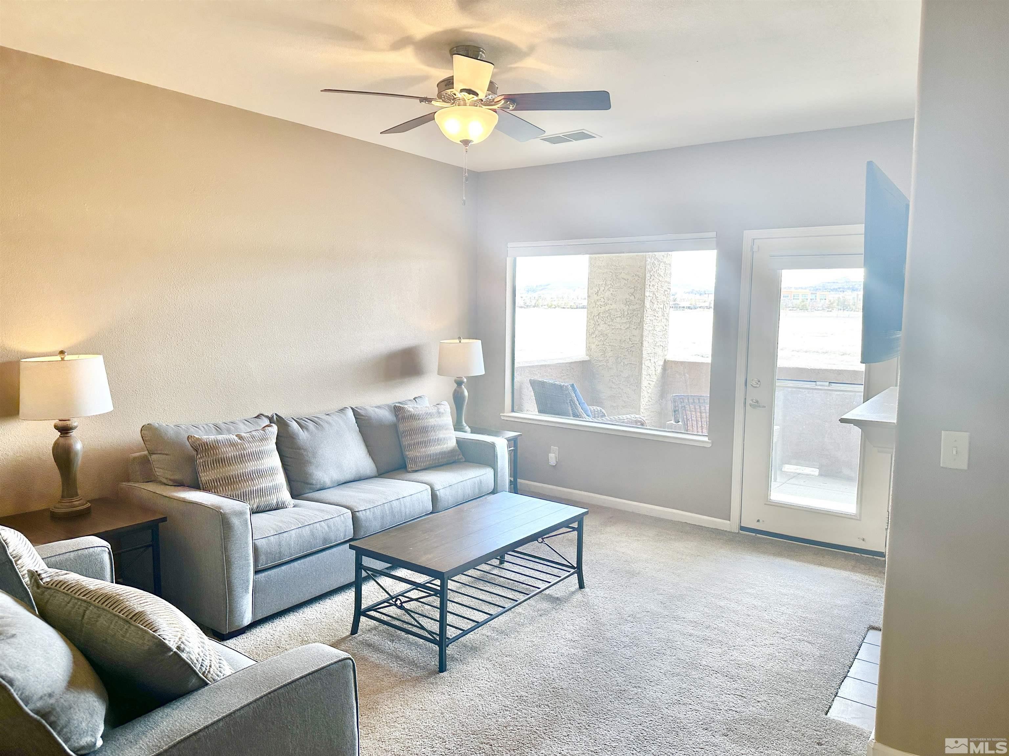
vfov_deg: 56.8
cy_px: 378
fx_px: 700
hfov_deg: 71.6
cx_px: 504
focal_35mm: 24
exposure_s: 1/148
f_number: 1.78
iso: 100
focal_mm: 6.86
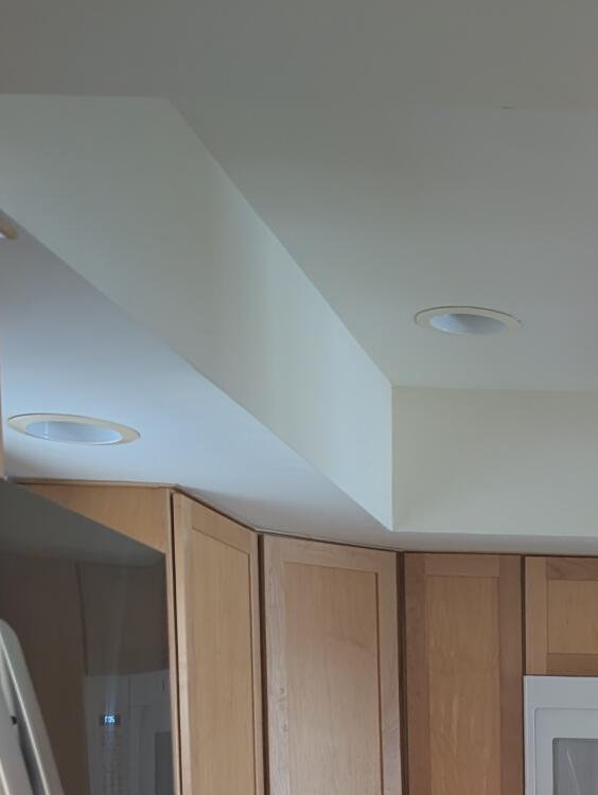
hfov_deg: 21.2
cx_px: 738
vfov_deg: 26.4
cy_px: 991
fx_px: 1472
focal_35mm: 64
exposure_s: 1/23.8
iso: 205
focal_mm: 6.9
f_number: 1.68
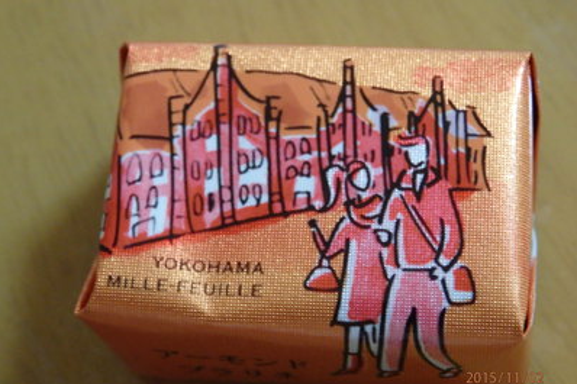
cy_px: 206
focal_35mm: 69
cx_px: 288
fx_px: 1105
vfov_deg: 19.7
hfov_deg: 29.3
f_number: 4.4
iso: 1000
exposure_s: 1/20
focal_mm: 11.9
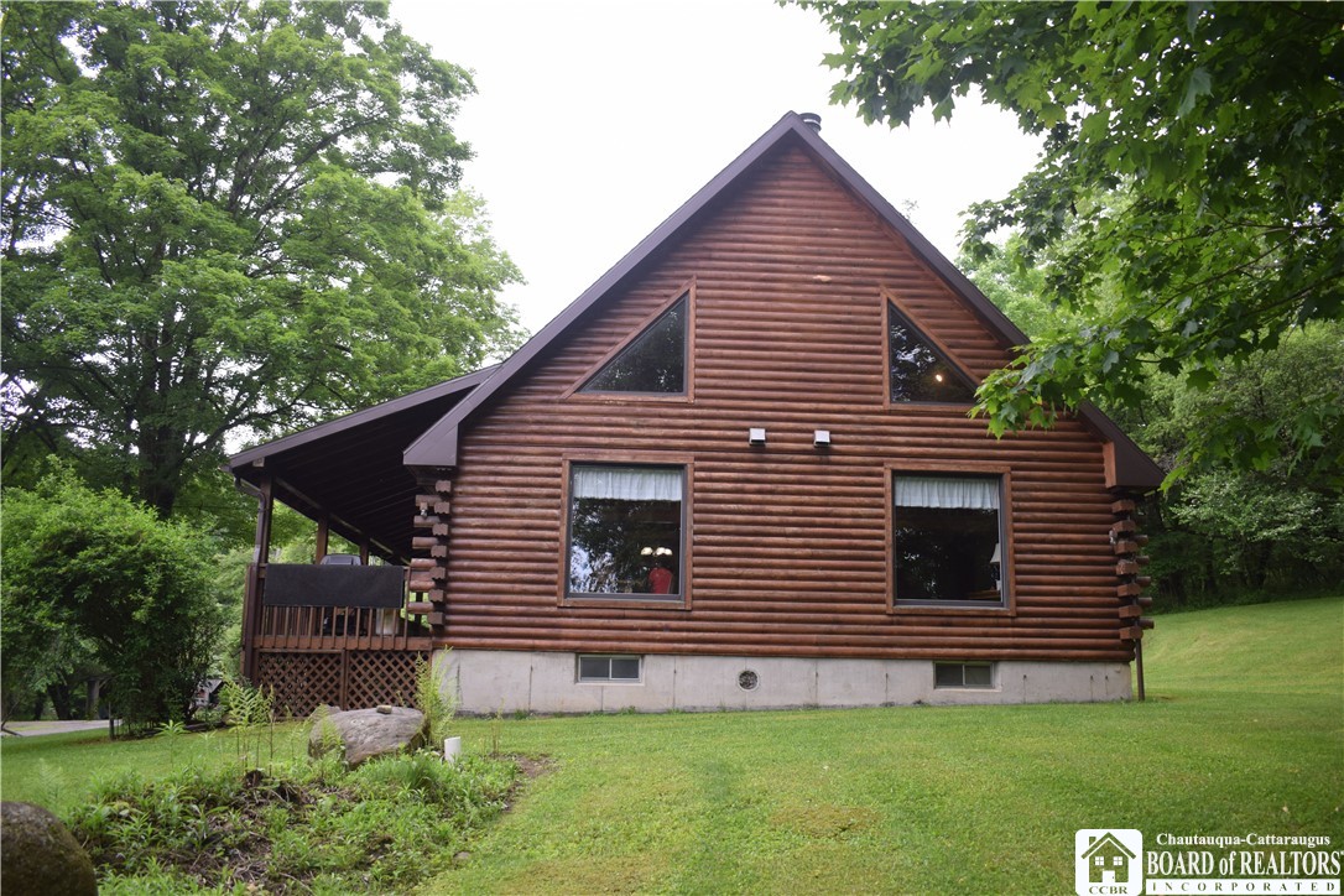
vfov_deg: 43.6
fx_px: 1120
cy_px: 448
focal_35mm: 30
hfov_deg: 61.9
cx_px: 672
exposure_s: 1/80
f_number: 4.5
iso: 400
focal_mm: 20
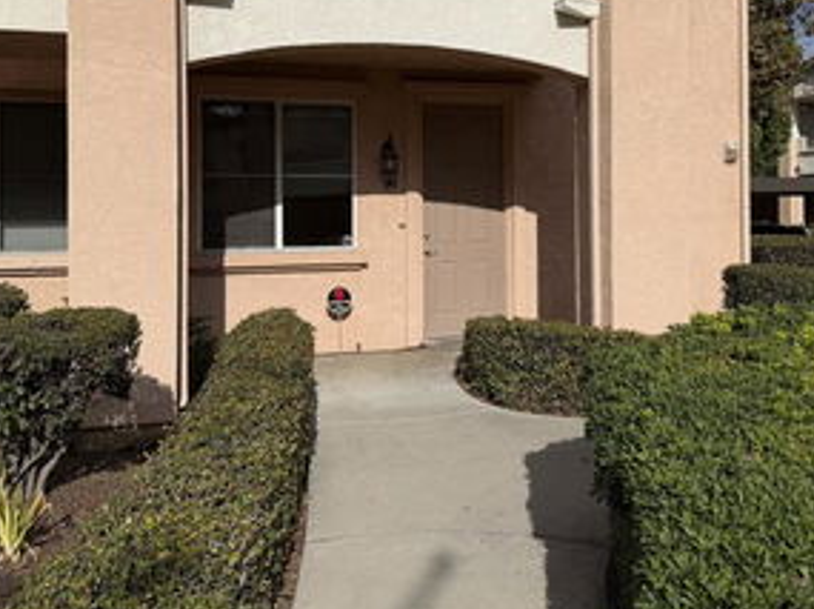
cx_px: 427
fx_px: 845
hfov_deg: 51.4
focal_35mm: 36
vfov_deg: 38.9
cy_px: 186
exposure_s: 1/14286
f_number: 1.78
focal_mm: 6.76
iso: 80
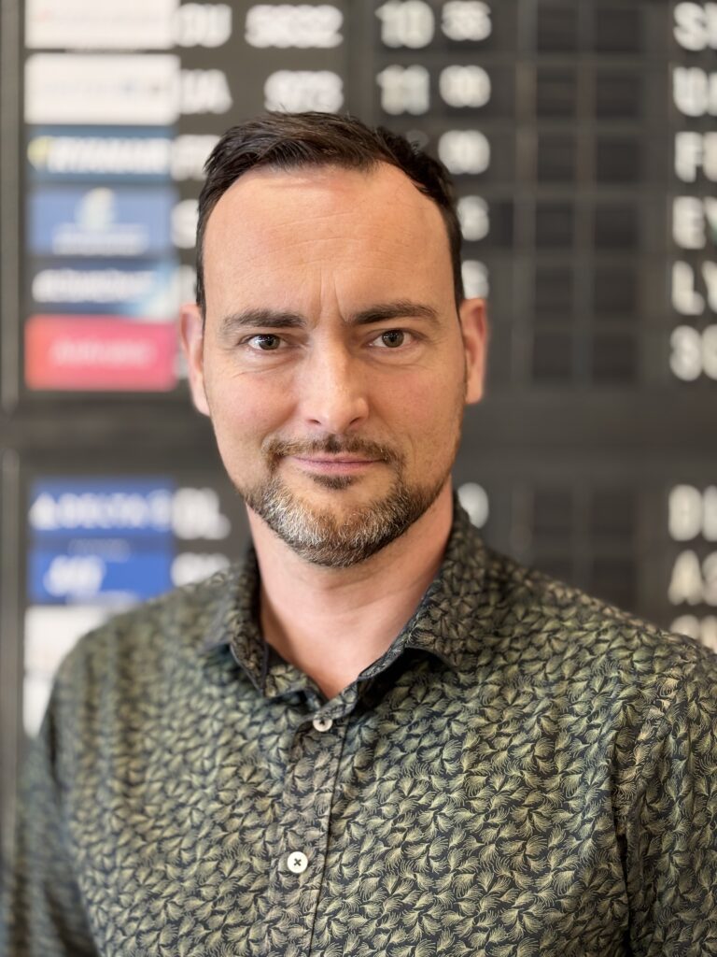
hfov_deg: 28.0
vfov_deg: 36.8
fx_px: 1436
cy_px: 478
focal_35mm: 52
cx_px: 358
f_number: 1.6
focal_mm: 5.96
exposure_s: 1/33
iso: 100
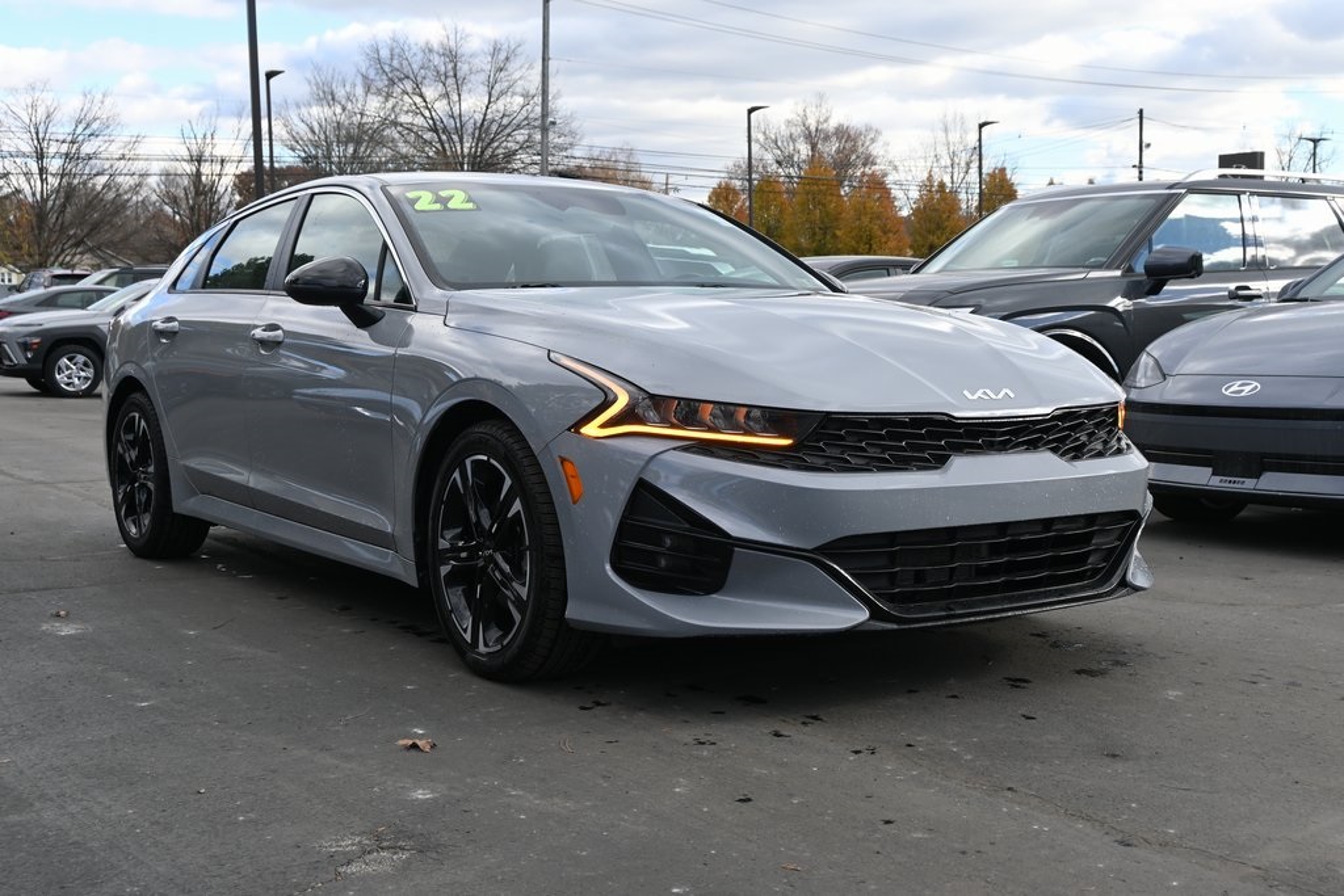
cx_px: 672
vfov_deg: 31.9
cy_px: 448
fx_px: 1568
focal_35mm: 42
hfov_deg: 46.4
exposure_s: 1/250
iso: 140
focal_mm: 28
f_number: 5.6
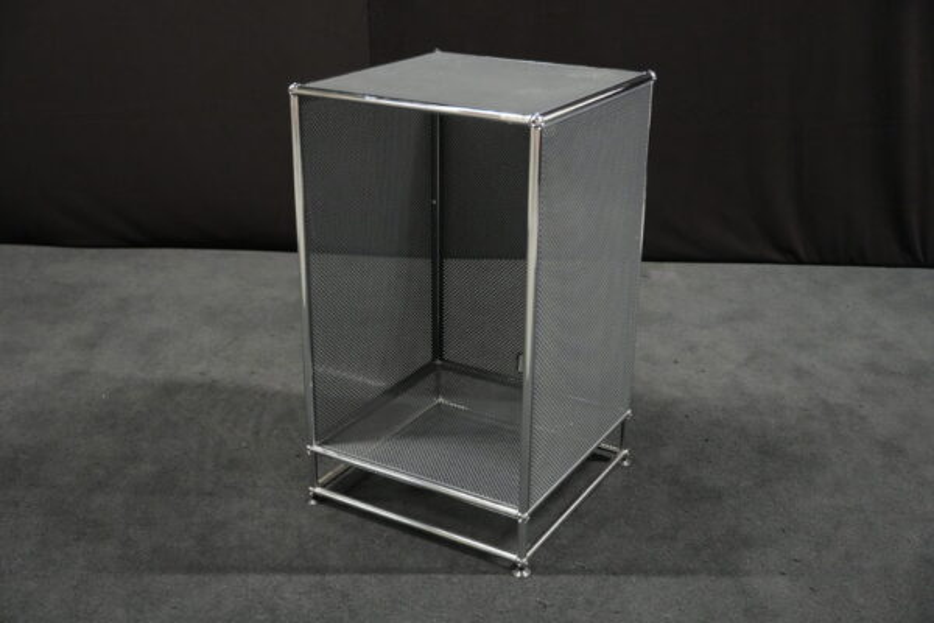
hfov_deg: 47.4
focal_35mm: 41
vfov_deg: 32.6
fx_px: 1064
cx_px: 467
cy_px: 312
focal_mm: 41
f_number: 4
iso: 12800
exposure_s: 1/40
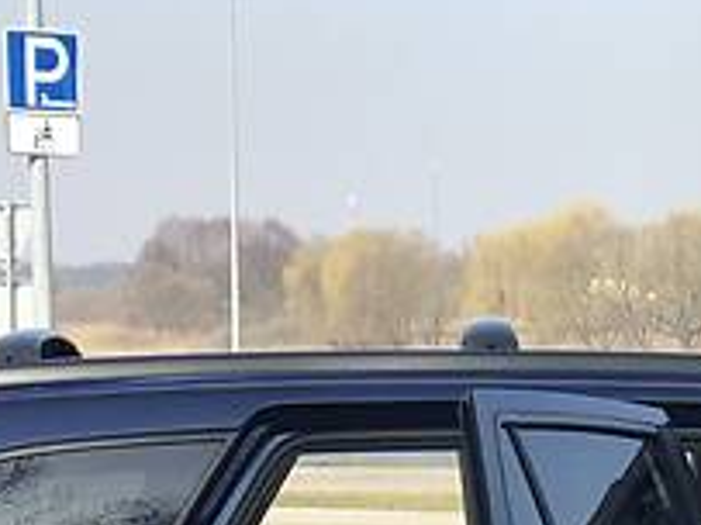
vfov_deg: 6.5
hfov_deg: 8.7
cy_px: 939
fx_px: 4554
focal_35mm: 225
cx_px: 808
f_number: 2.8
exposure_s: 1/507
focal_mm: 6.6
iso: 20
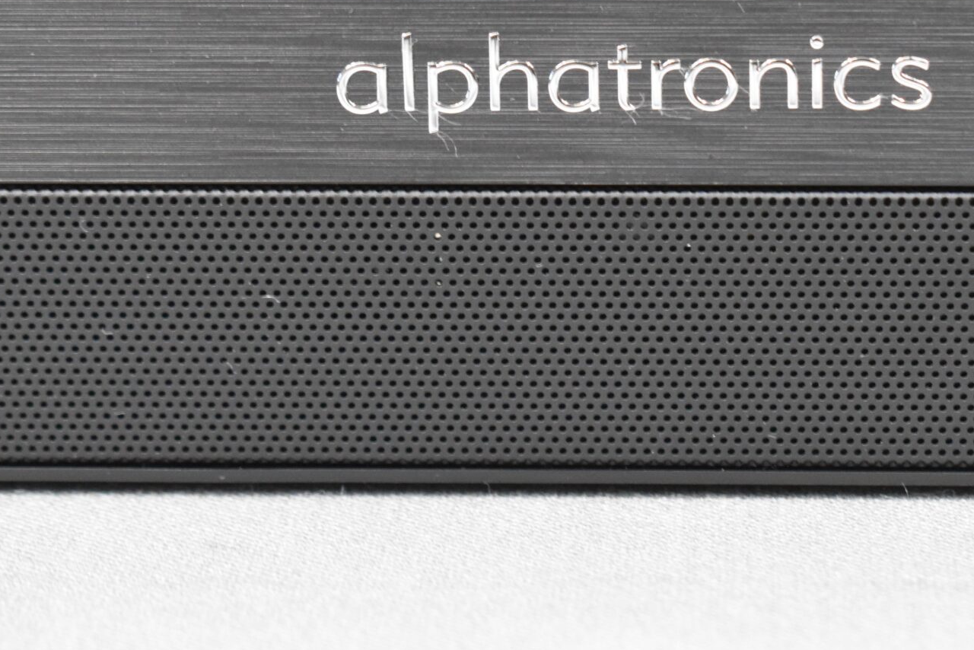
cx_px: 711
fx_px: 4465
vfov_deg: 8.3
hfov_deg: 12.4
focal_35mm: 165
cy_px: 103
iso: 2500
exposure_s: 1/60
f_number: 5.6
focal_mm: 55
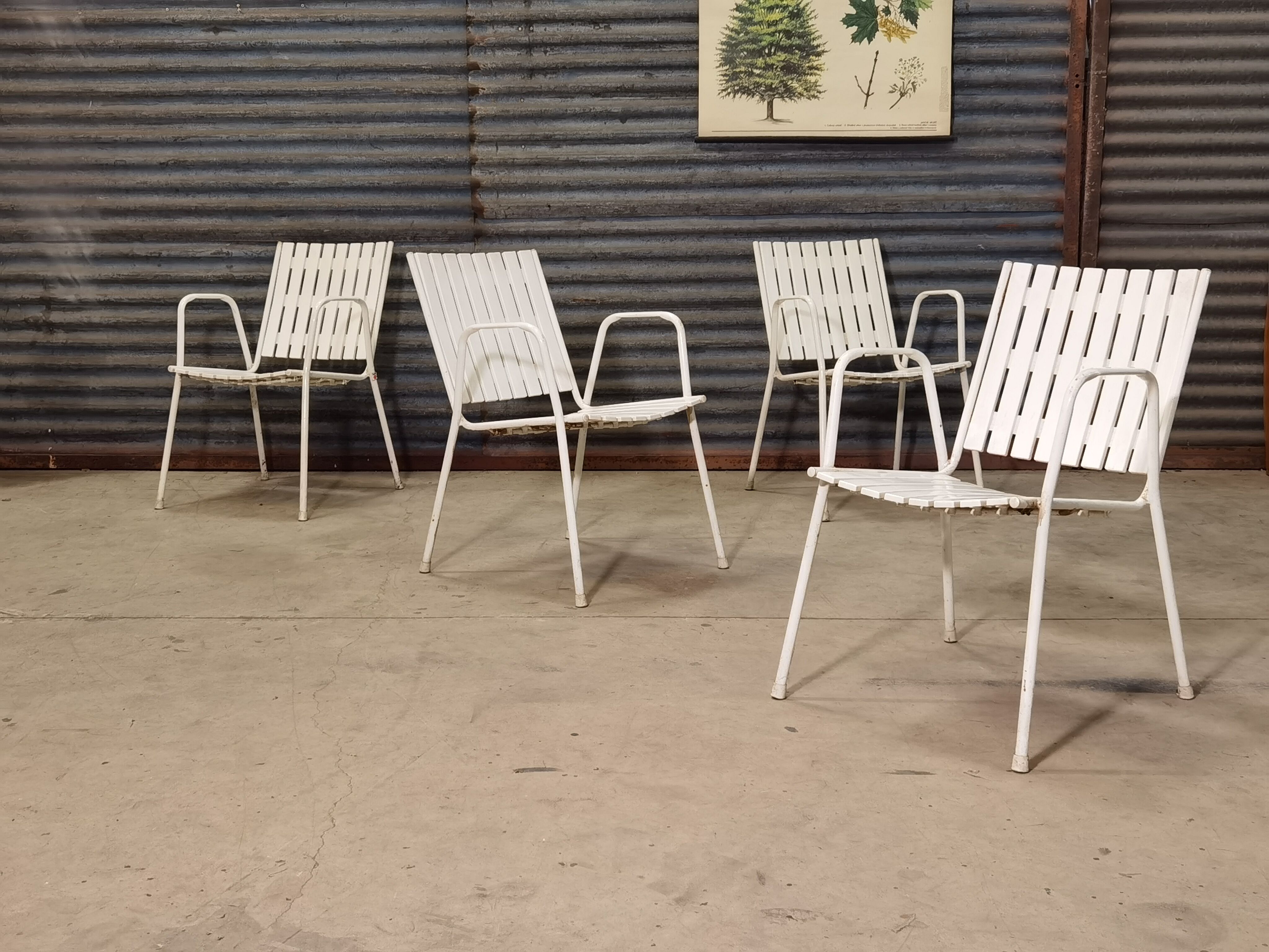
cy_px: 476
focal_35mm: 42
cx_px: 634
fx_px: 1540
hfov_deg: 44.8
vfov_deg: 34.3
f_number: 1.9
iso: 250
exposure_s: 1/50
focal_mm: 6.71
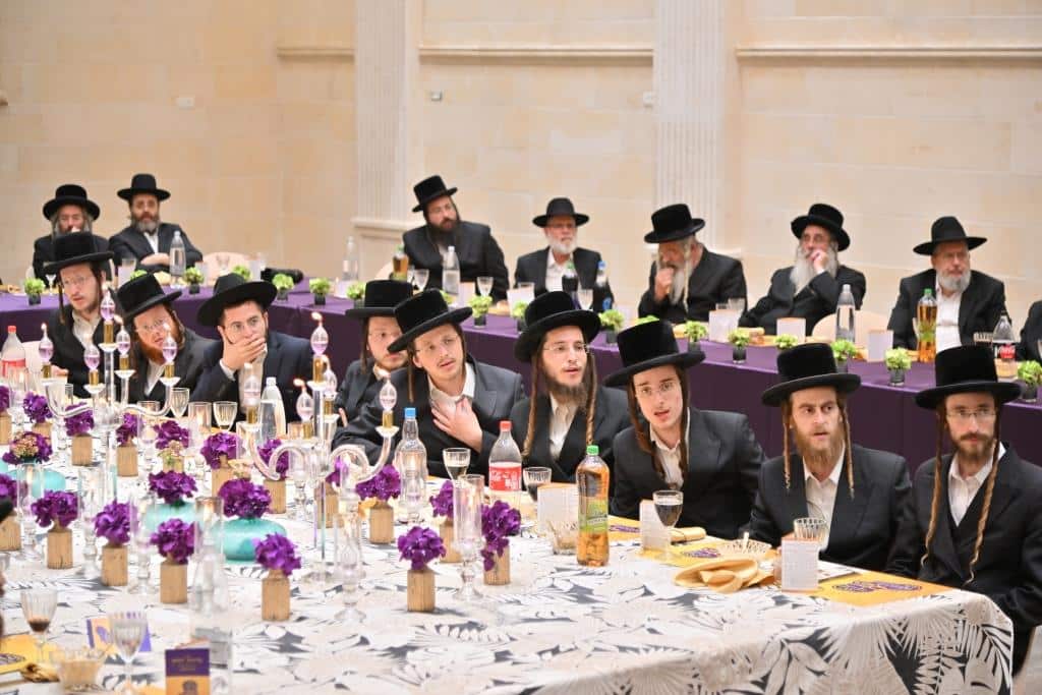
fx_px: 2460
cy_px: 348
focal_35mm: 85
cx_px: 521
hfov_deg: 23.9
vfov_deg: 16.1
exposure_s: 1/250
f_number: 4
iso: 800
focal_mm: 85
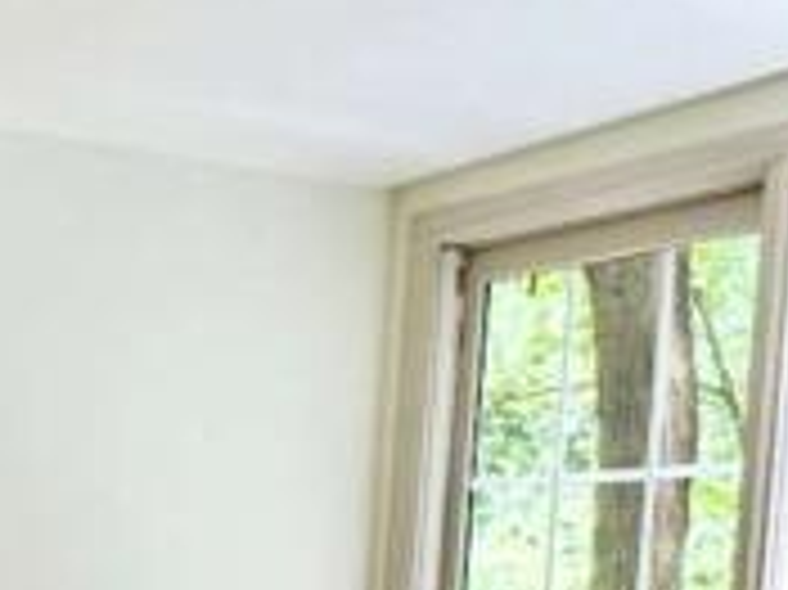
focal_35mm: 96
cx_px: -122
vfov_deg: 14.5
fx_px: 2184
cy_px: 847
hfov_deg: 19.4
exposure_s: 1/120
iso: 50
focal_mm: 2.22
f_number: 2.2
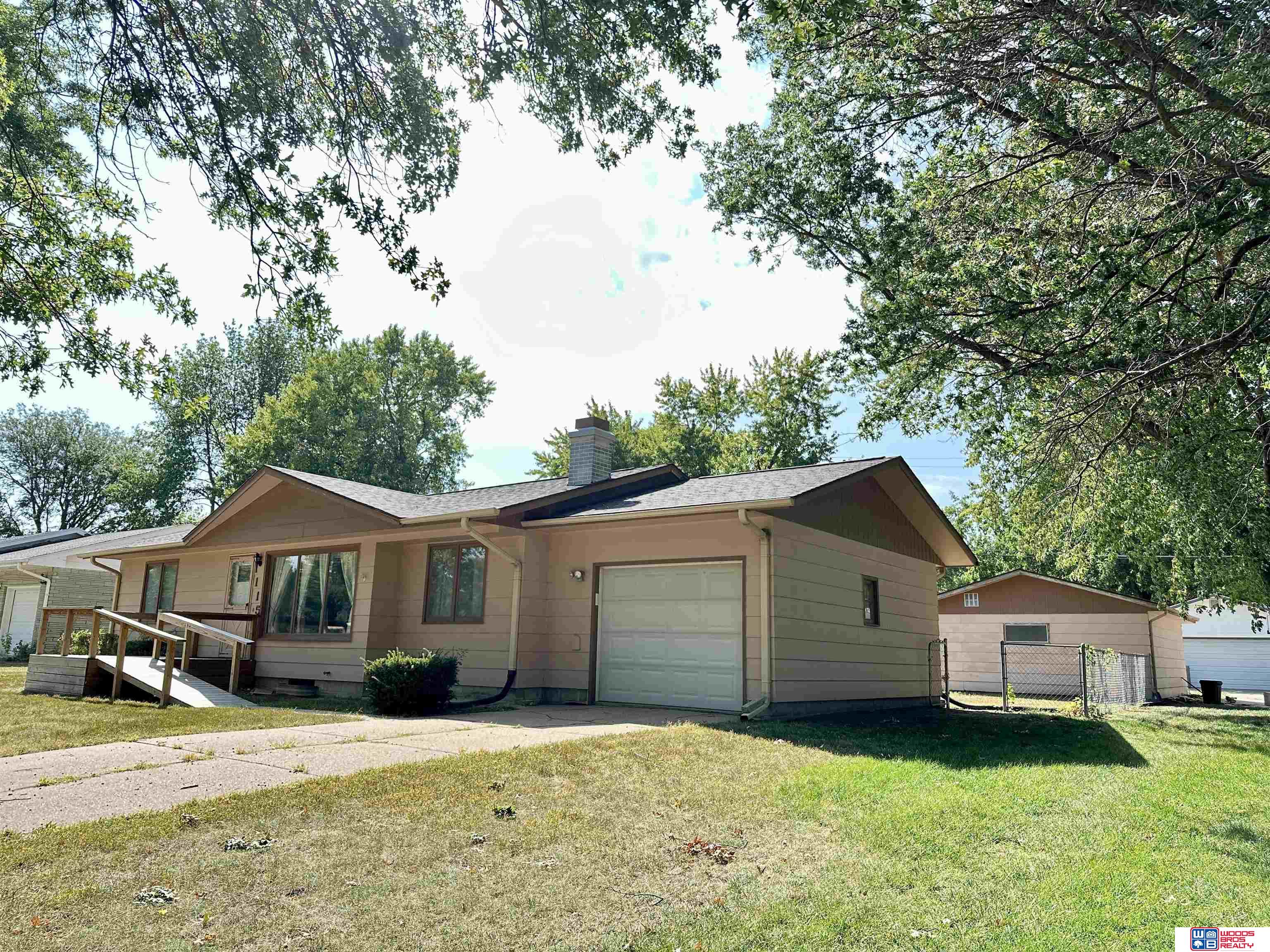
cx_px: 635
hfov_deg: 71.6
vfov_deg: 56.8
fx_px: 881
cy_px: 476
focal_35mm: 24
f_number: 1.78
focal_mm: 6.86
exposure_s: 1/999
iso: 80
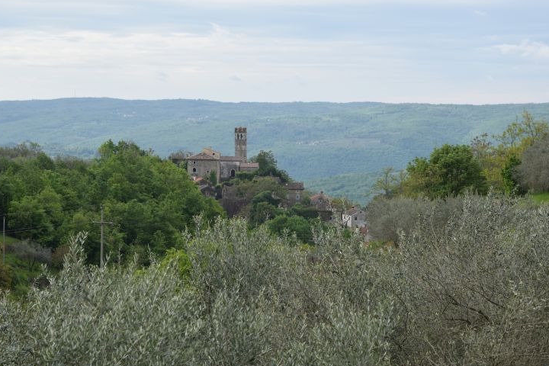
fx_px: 1677
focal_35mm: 110
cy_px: 177
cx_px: 284
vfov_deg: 12.5
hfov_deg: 18.6
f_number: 8
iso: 200
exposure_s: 1/320
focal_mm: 66
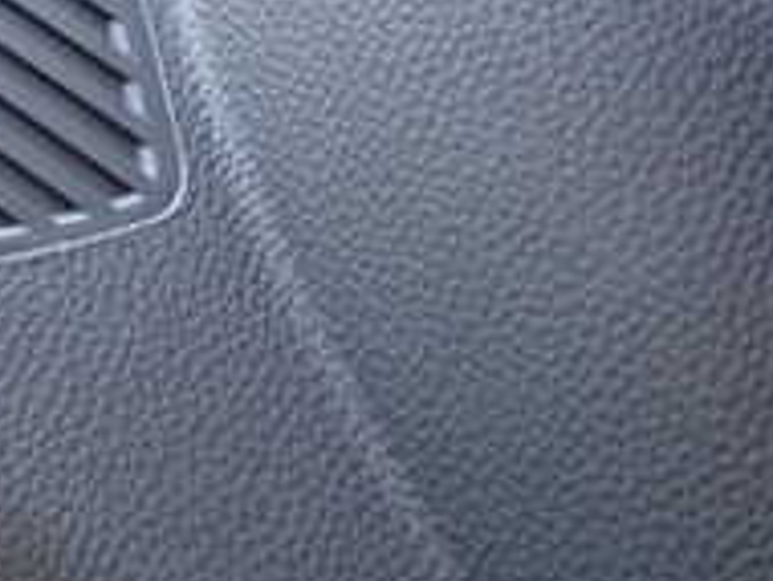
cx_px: -407
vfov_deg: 14.3
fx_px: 2258
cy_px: -69
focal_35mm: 101
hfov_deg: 17.4
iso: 200
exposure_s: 1/50
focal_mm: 5.79
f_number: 2.4
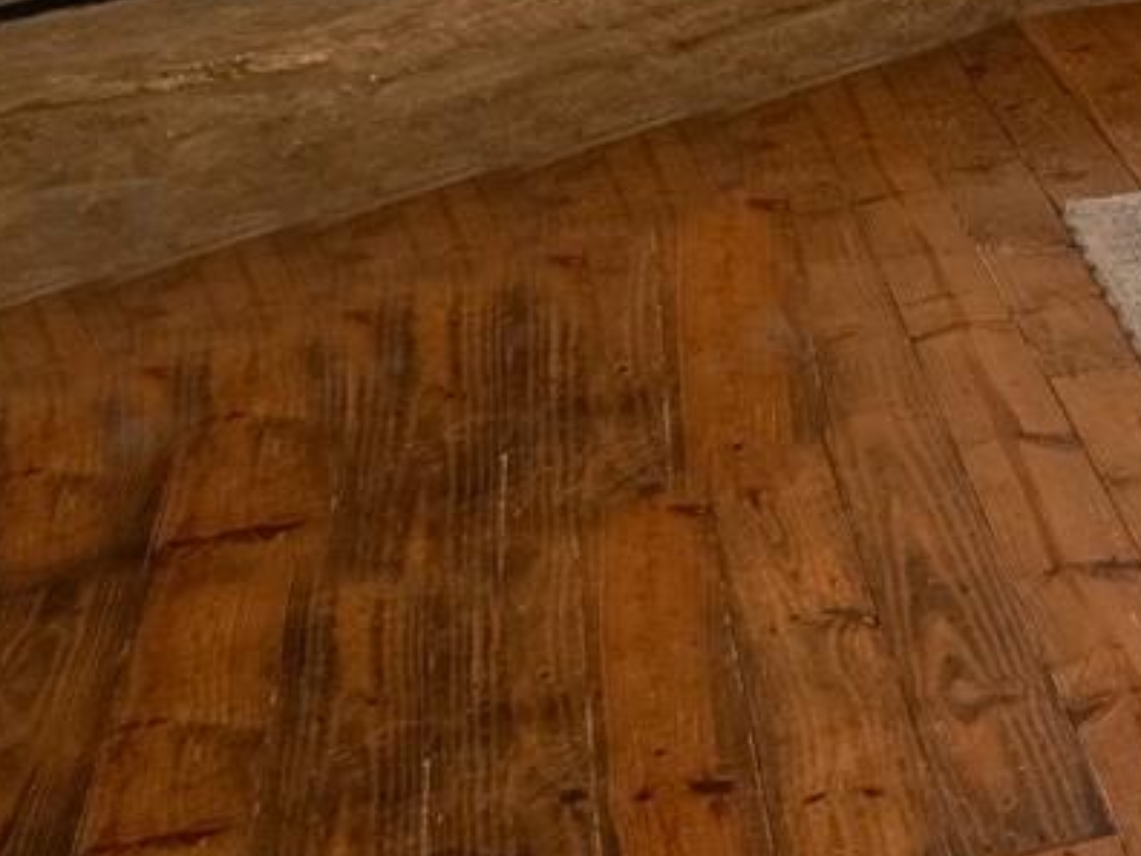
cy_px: -641
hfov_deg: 16.2
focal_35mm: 93
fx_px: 3065
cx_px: 2288
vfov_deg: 14.2
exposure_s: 1/320
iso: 200
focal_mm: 9
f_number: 5.6
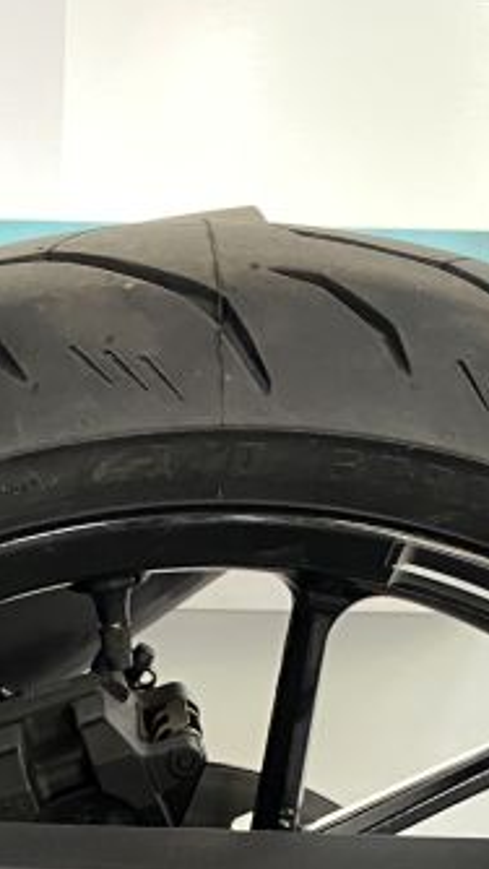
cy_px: 1008
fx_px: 2074
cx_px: 44
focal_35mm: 90
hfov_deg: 13.3
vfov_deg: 22.1
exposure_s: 1/50
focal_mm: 4.25
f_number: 1.8
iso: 250
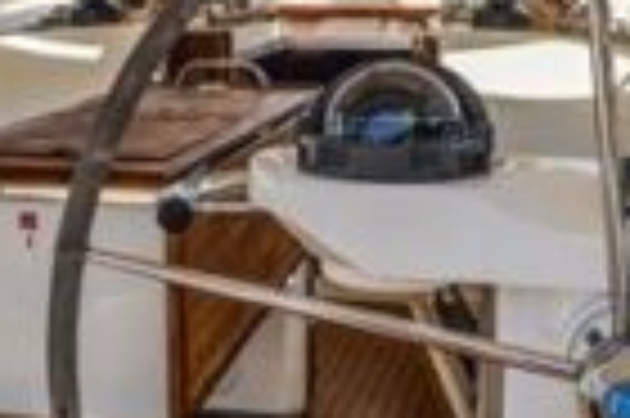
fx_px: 1189
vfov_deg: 19.9
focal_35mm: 68
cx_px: 310
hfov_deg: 29.7
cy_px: 117
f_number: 13
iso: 500
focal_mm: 19
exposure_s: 1/640
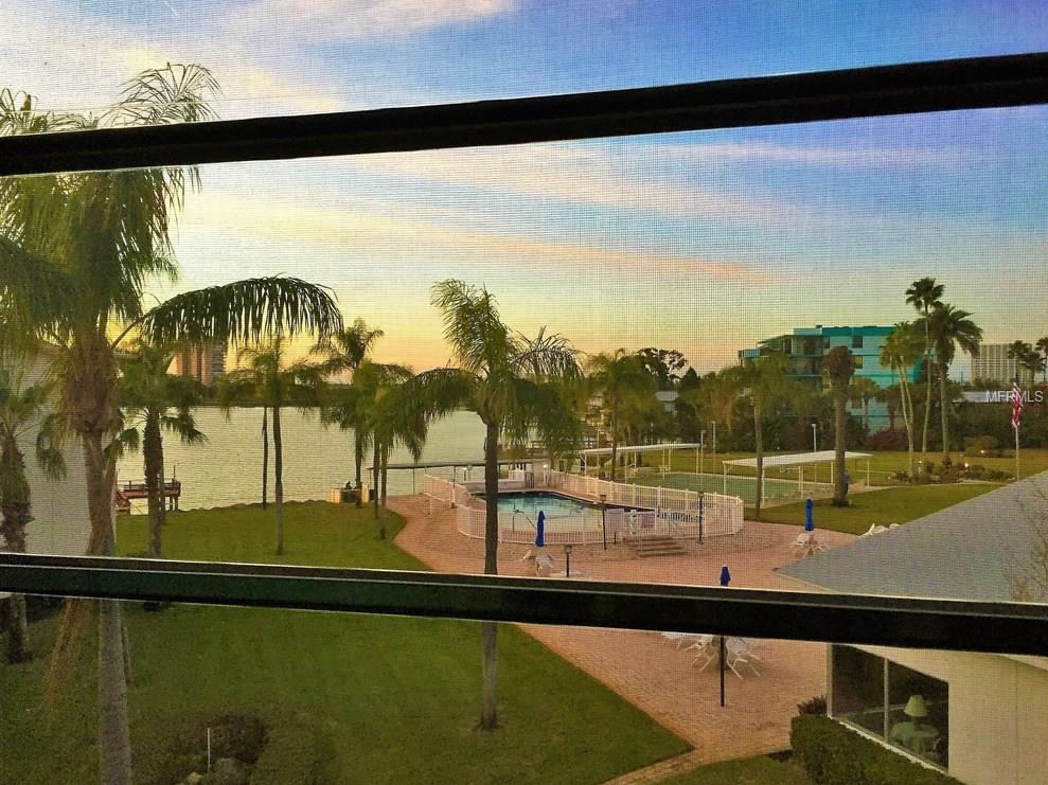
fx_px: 908
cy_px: 398
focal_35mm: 30
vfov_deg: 46.8
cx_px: 508
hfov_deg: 60.0
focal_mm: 4.15
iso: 125
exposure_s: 1/30
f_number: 2.2
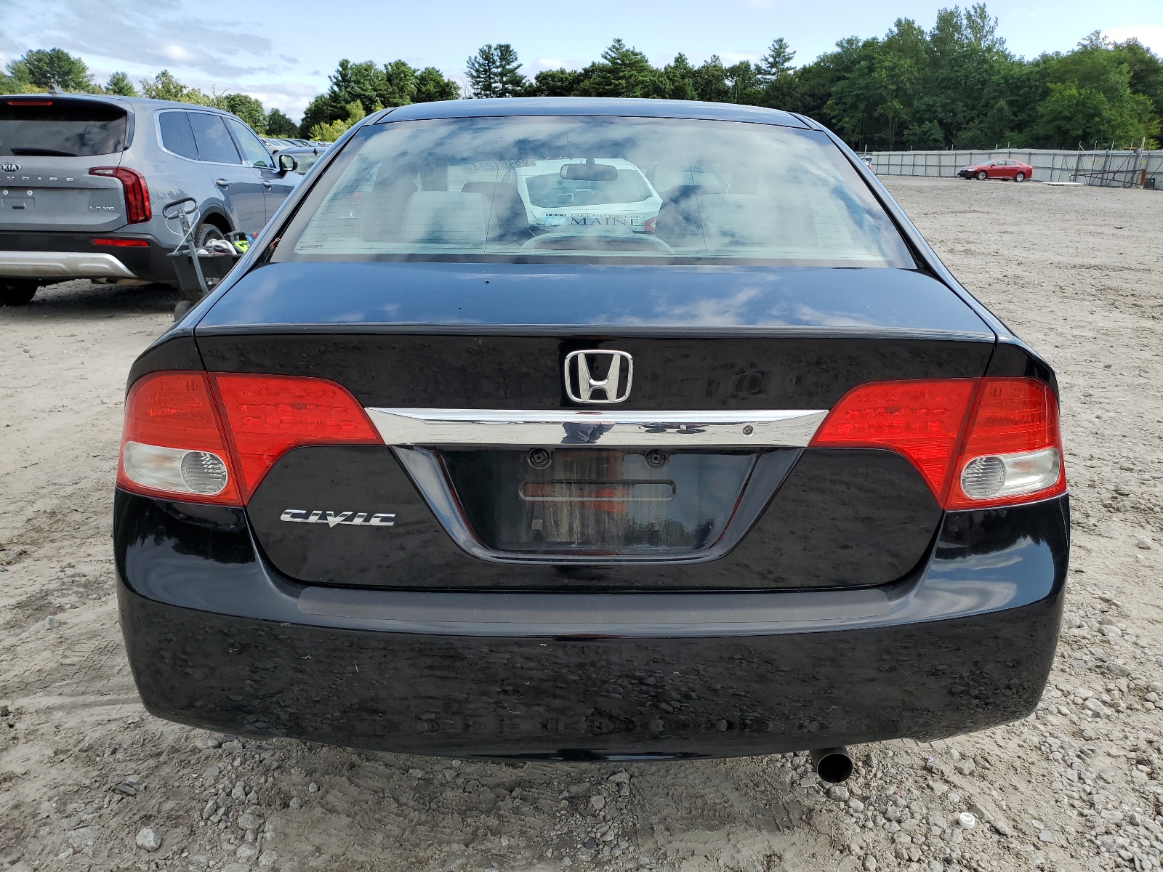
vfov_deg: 53.1
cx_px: 582
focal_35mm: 26
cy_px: 436
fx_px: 874
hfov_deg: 67.3
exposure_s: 1/2000
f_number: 1.5
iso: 50
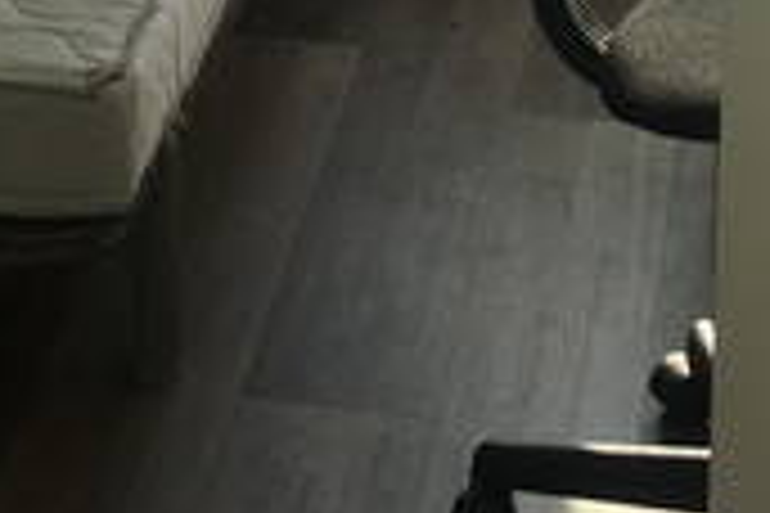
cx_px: 140
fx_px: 2973
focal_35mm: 139
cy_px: -518
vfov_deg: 9.2
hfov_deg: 14.7
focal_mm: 4.15
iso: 25
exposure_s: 1/1012
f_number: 2.2
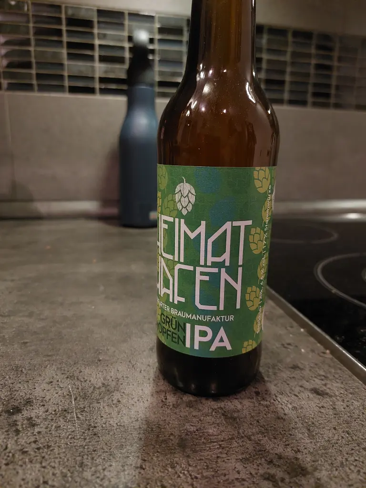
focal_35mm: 24
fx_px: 338
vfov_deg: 71.6
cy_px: 244
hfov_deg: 56.8
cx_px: 183
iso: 640
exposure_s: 1/25
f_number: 1.8
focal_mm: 5.23
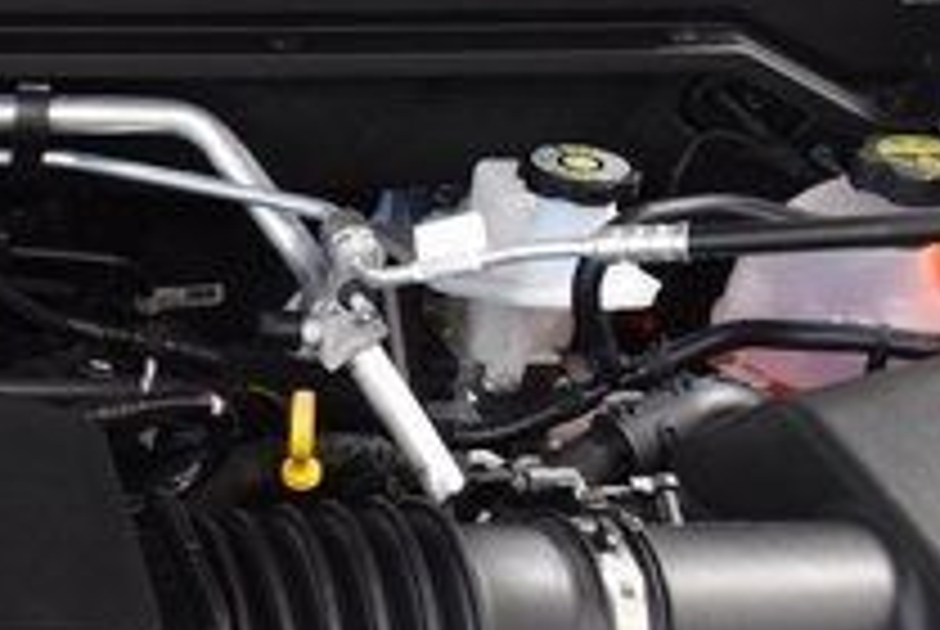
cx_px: -328
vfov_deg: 12.4
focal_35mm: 110
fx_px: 2876
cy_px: 529
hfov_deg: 17.3
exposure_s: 1/15
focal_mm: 24
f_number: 6.3
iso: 1600
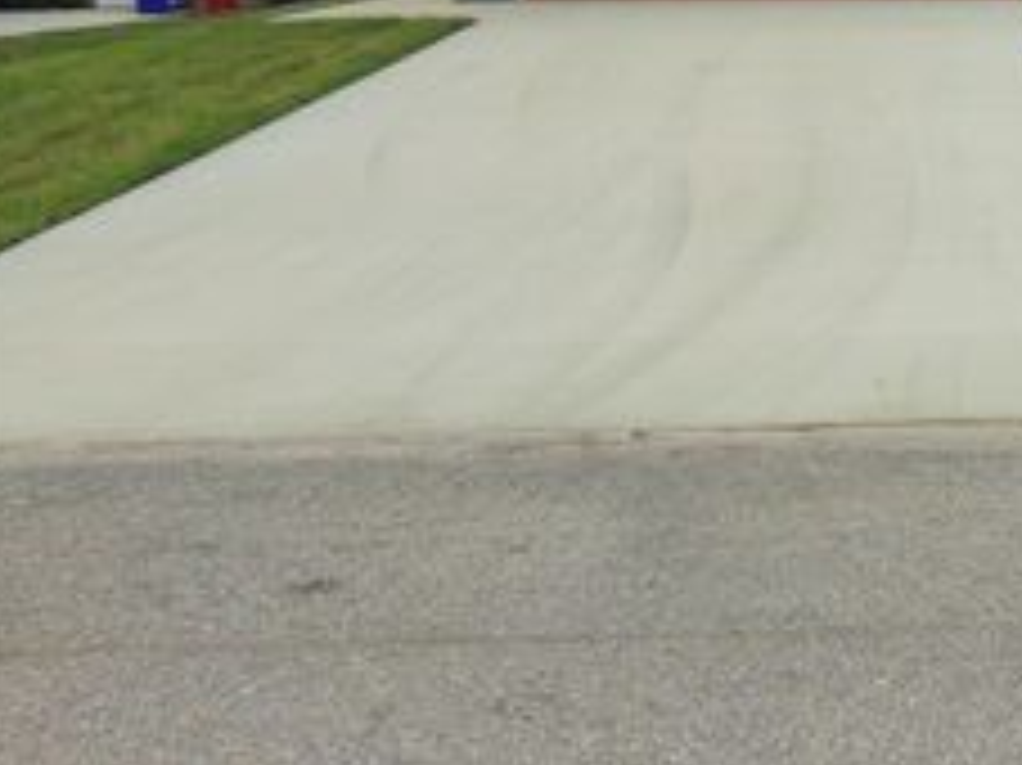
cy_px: -38
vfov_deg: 25.0
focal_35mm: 55
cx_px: 1094
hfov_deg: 31.4
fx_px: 1623
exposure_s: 1/200
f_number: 3
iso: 80
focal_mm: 4.5
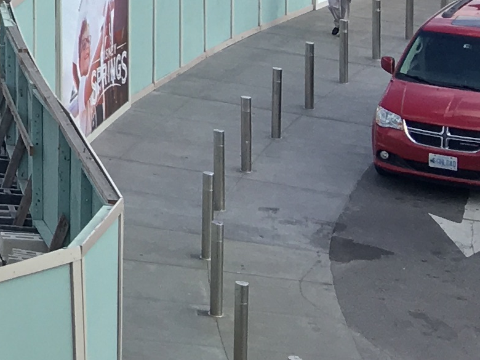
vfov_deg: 9.2
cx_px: -508
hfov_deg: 11.7
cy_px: -404
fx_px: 2080
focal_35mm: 150
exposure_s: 1/739
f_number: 2.2
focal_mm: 4.15
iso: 25
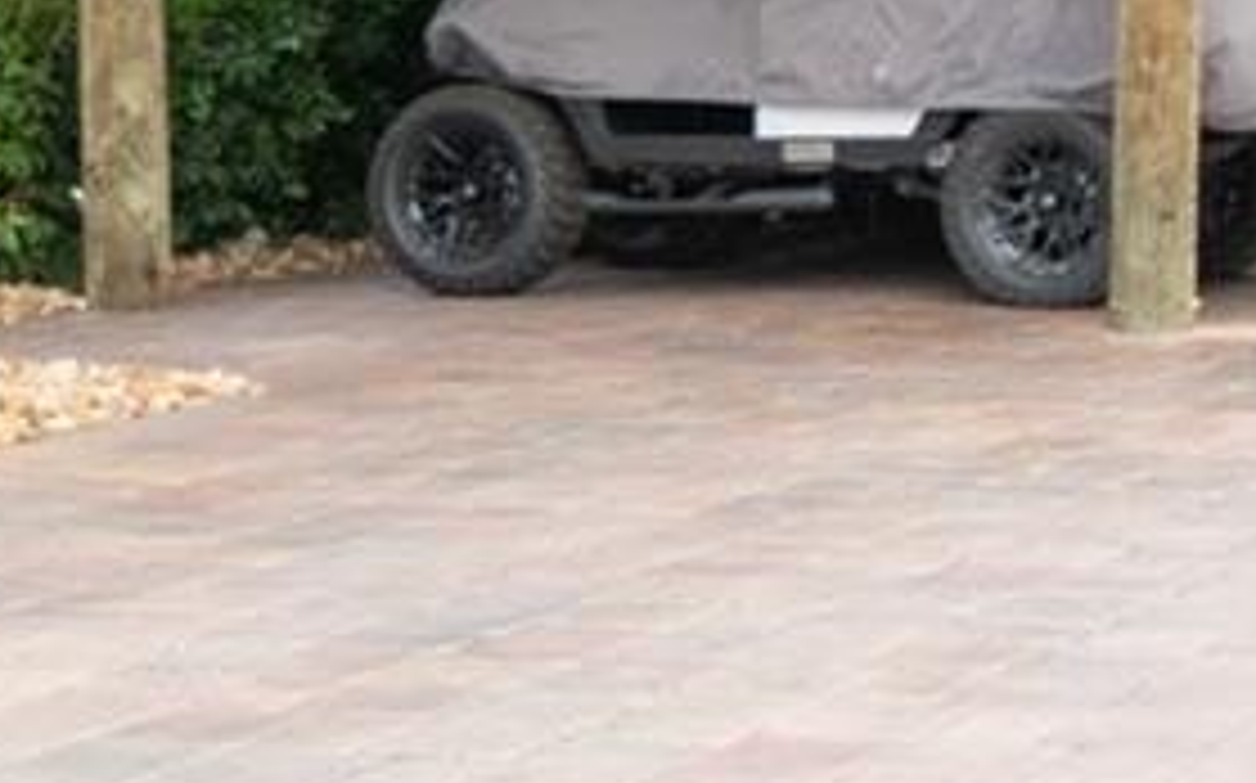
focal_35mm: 131
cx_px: 1877
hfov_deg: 14.8
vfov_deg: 9.9
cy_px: 9
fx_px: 4481
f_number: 5
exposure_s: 1/640
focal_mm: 35
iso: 400
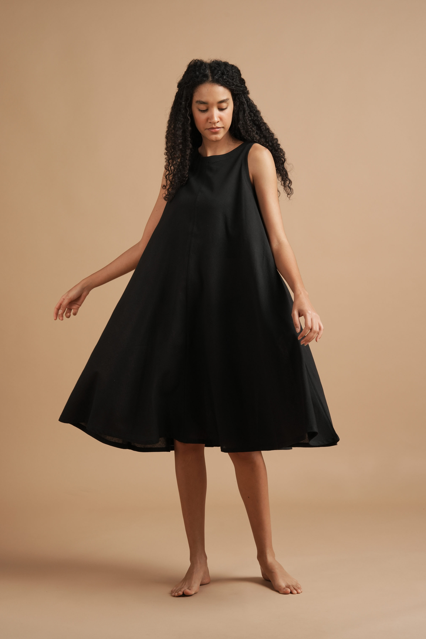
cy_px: 320
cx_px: 213
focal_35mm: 70
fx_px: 1243
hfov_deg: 19.5
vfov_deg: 28.8
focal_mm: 70
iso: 250
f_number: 10
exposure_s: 1/125
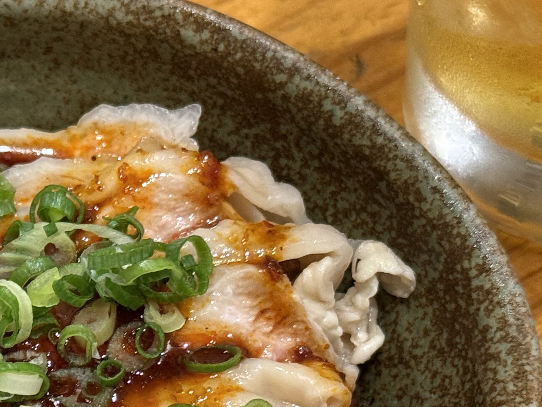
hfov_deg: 15.3
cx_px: 9
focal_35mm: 127
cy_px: 395
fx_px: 1989
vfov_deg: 11.6
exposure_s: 1/40
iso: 320
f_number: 1.78
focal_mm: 6.76
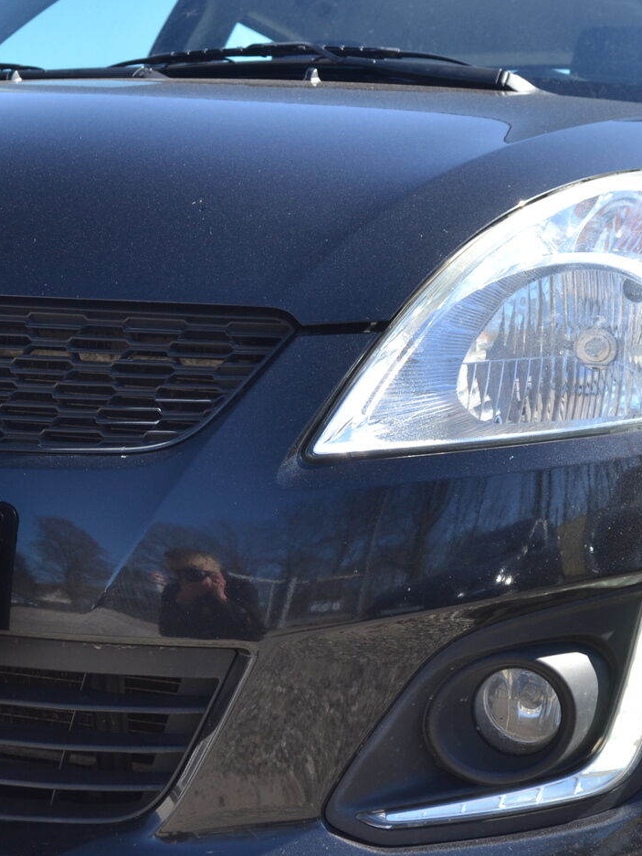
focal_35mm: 68
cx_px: 170
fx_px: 1681
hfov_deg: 21.5
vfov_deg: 28.6
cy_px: 407
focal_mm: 23
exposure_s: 1/160
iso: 100
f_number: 6.3
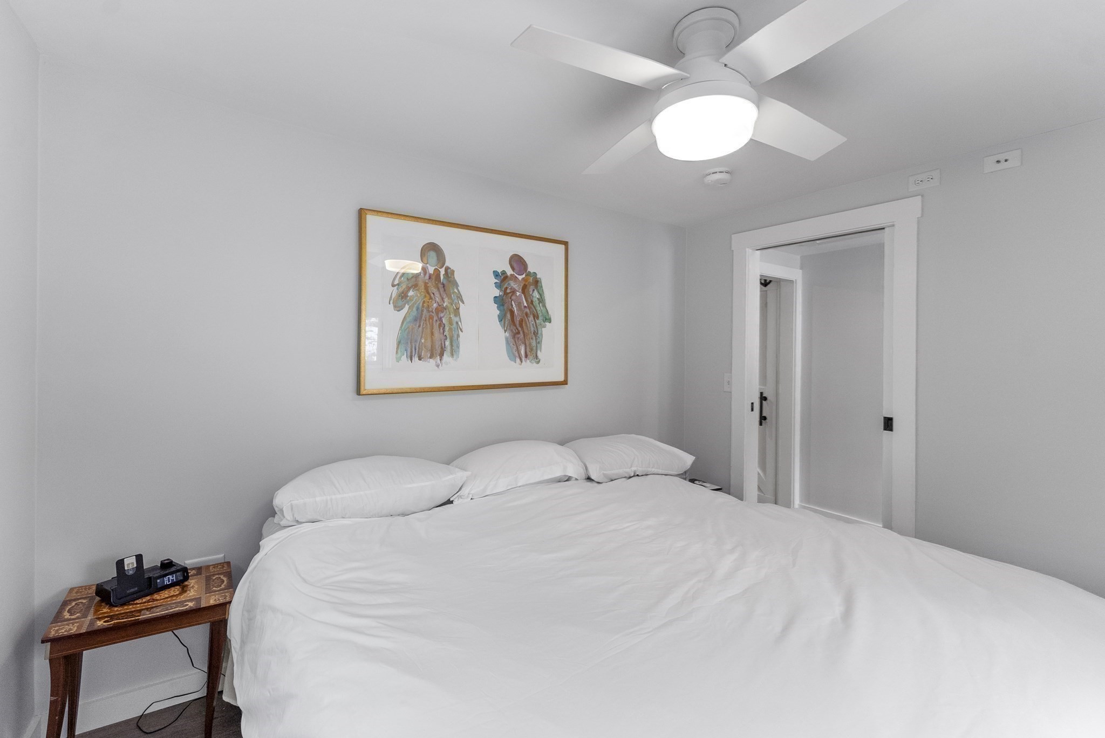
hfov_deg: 104.2
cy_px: 369
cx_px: 552
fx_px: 430
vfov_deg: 81.3
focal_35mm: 14
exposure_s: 1/80
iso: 640
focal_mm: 14
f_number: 5.6
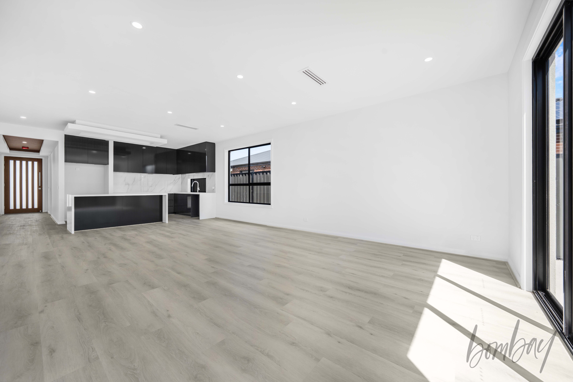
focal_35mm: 14
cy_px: 191
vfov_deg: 81.2
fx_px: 223
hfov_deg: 104.3
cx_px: 286
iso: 80
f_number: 8
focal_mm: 14
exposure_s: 1/50
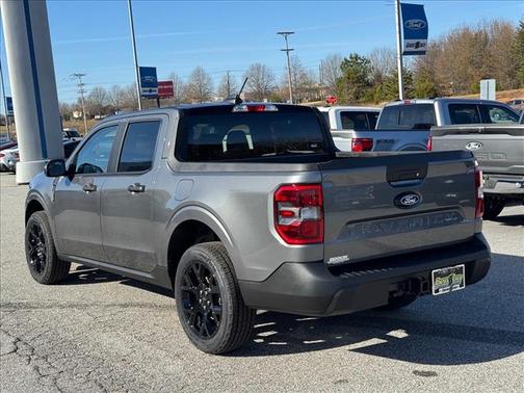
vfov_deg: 30.3
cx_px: 262
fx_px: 727
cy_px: 196
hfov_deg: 39.7
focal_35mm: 48
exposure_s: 1/2513
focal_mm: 6.76
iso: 64
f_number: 1.78
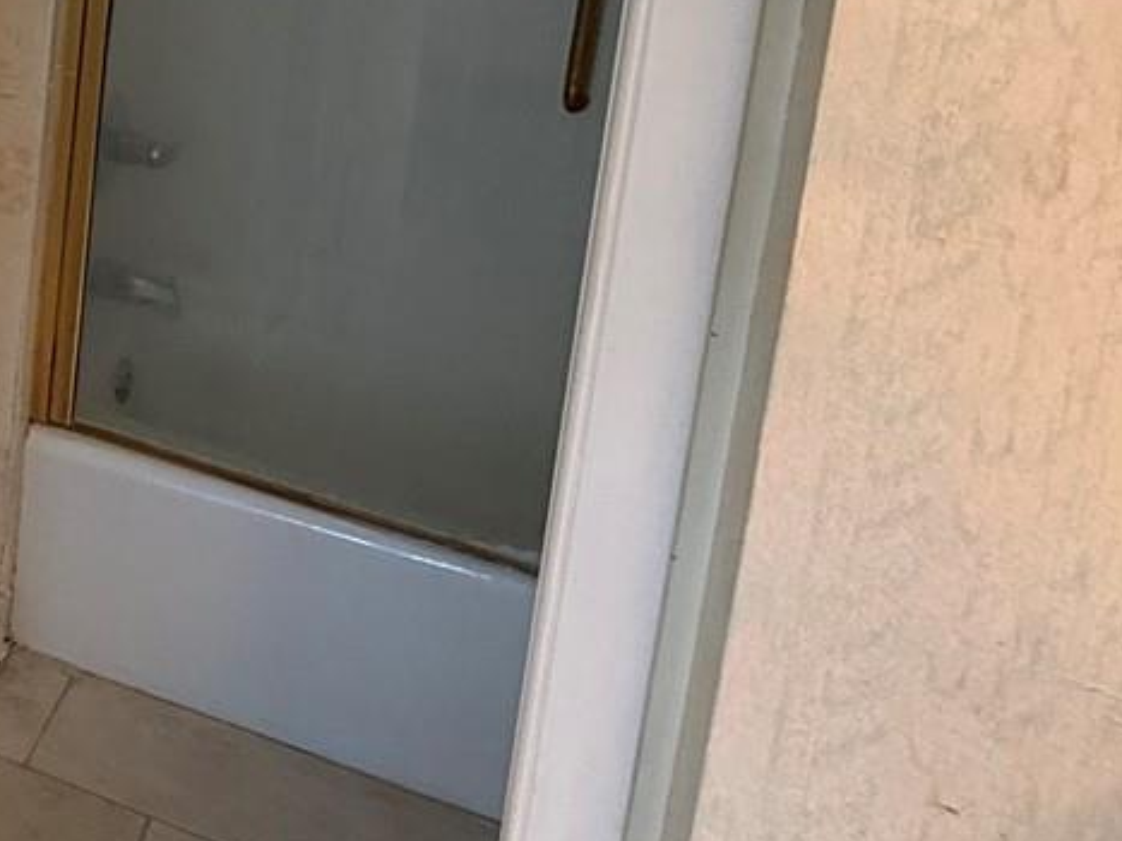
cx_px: -519
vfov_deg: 28.0
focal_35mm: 48
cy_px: -50
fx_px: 1555
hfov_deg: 28.1
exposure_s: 1/120
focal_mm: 2.22
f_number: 2.2
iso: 320
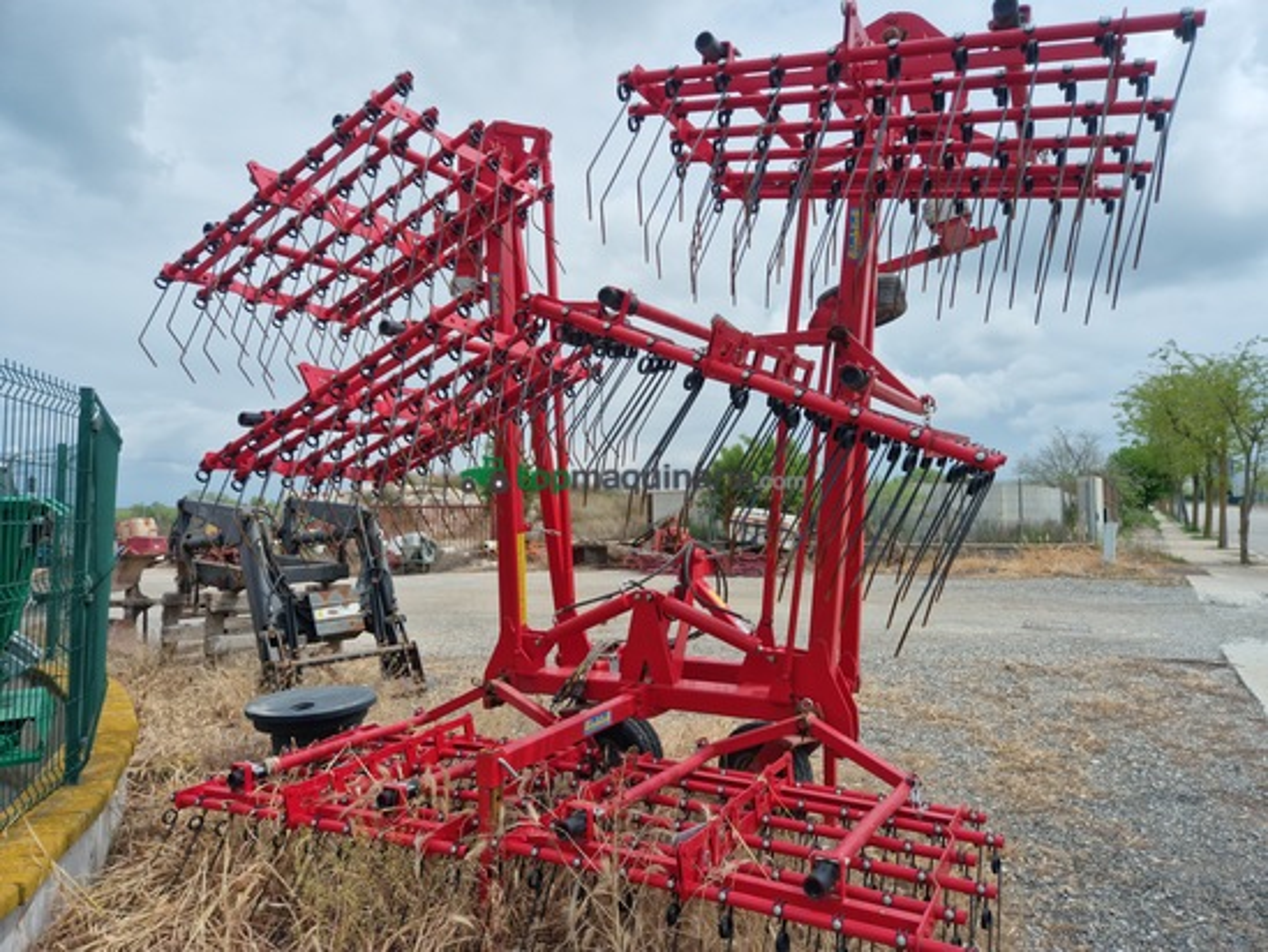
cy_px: 476
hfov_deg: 73.9
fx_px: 843
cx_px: 634
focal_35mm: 23
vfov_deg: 58.9
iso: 50
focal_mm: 5.4
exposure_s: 1/2532
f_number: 1.8
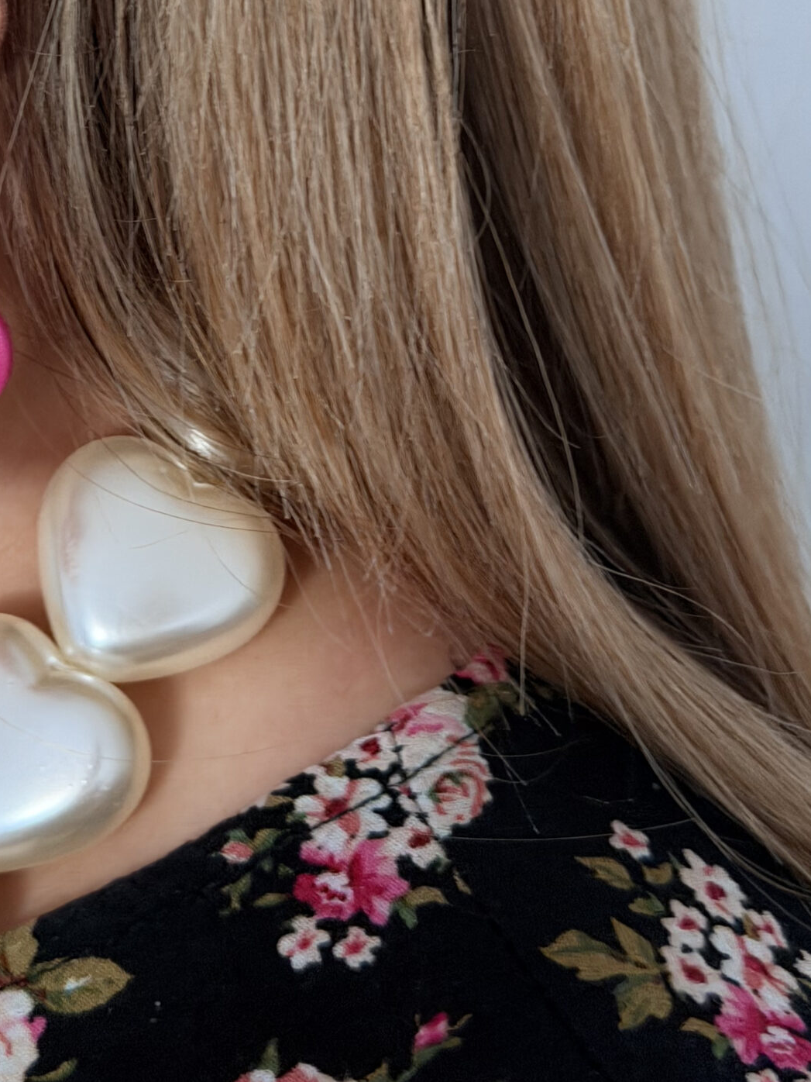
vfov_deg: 21.8
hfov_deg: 16.6
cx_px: 77
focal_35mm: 88
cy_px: 116
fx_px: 2749
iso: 100
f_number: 1.78
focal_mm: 6.76
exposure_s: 1/60
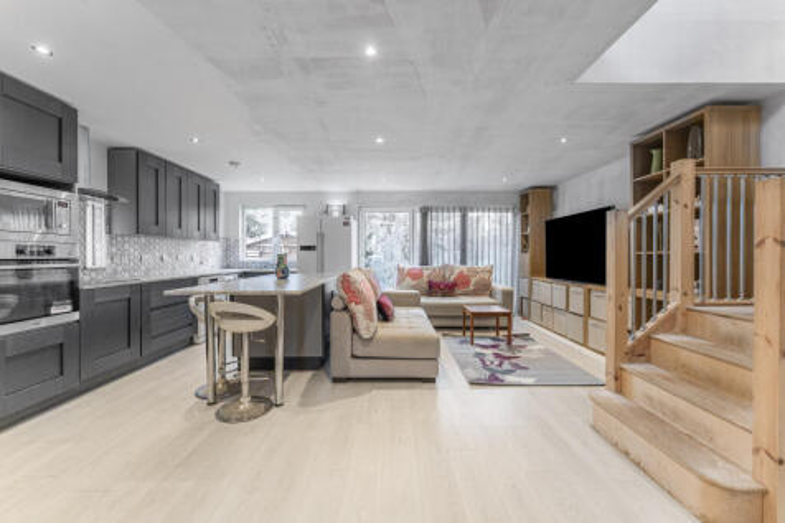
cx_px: 392
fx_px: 305
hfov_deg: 104.3
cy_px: 262
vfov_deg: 81.2
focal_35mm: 14
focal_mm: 14
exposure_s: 1/6
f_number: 8
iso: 200
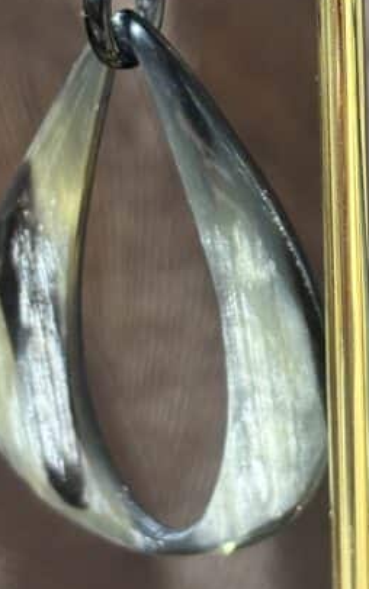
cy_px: 119
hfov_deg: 9.4
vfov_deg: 14.9
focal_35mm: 139
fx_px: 2235
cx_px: 389
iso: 80
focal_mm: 5.96
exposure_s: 1/50
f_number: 1.6
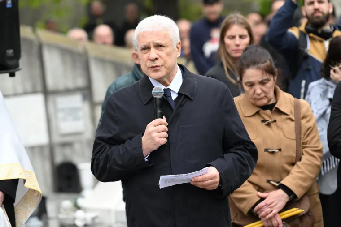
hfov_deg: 10.3
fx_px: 1895
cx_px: 170
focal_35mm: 200
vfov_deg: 6.9
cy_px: 114
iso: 500
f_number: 4.5
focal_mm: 200
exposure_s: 1/1000
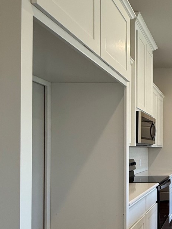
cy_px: 148
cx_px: 214
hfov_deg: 32.4
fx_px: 232
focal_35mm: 35
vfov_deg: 51.9
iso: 250
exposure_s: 1/120
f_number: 2.2
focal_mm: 2.22
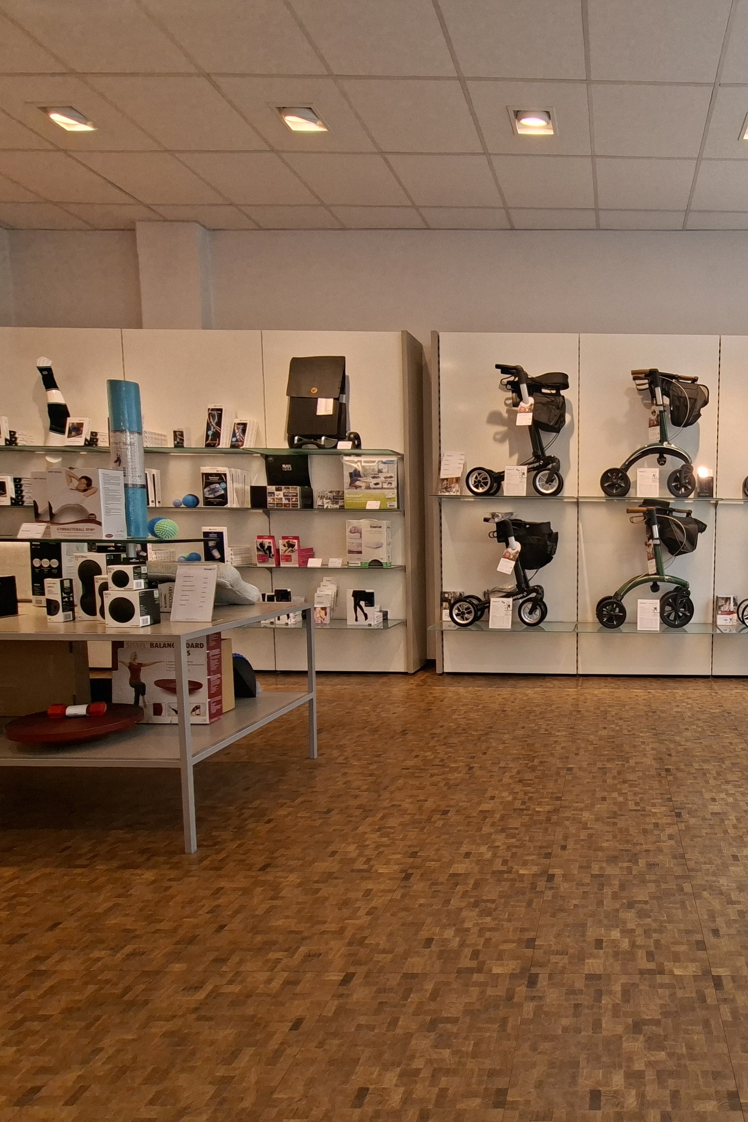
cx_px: 613
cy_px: 588
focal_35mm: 19
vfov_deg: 86.8
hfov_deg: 58.8
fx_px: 592
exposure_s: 1/120
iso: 50
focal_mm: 1.74
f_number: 2.2
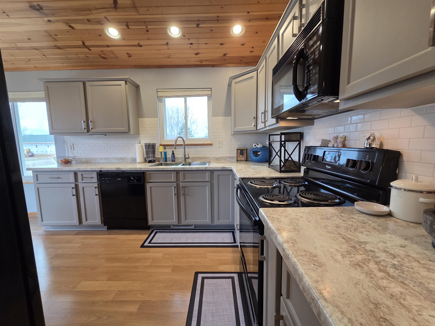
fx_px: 163
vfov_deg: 89.9
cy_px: 163
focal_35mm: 13
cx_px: 218
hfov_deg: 106.2
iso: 200
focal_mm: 2.2
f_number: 2.2
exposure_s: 1/60
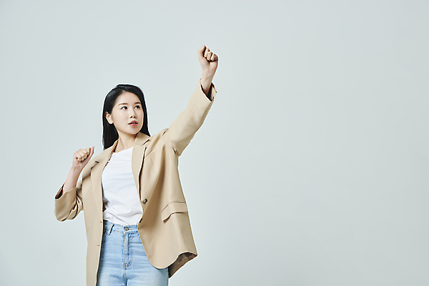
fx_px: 834
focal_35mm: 70
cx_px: 214
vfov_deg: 19.5
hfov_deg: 28.8
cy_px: 143
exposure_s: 1/125
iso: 100
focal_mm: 70
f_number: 11
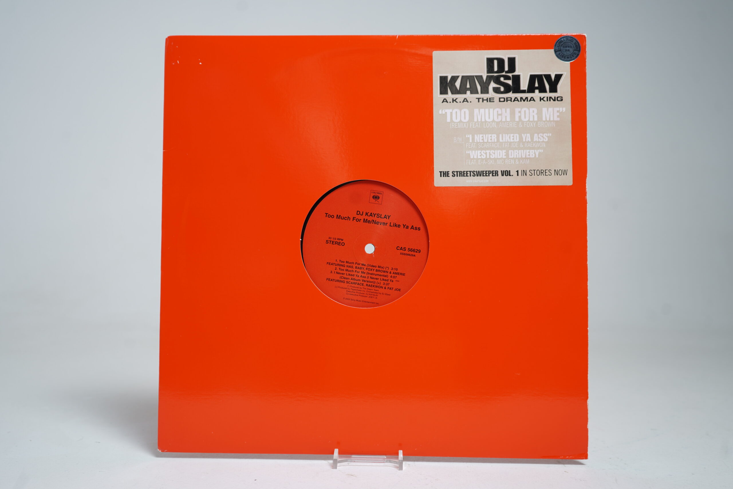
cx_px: 366
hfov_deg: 55.8
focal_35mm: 34
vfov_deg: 38.9
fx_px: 692
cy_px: 244
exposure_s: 1/8
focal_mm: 34
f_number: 5
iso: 64
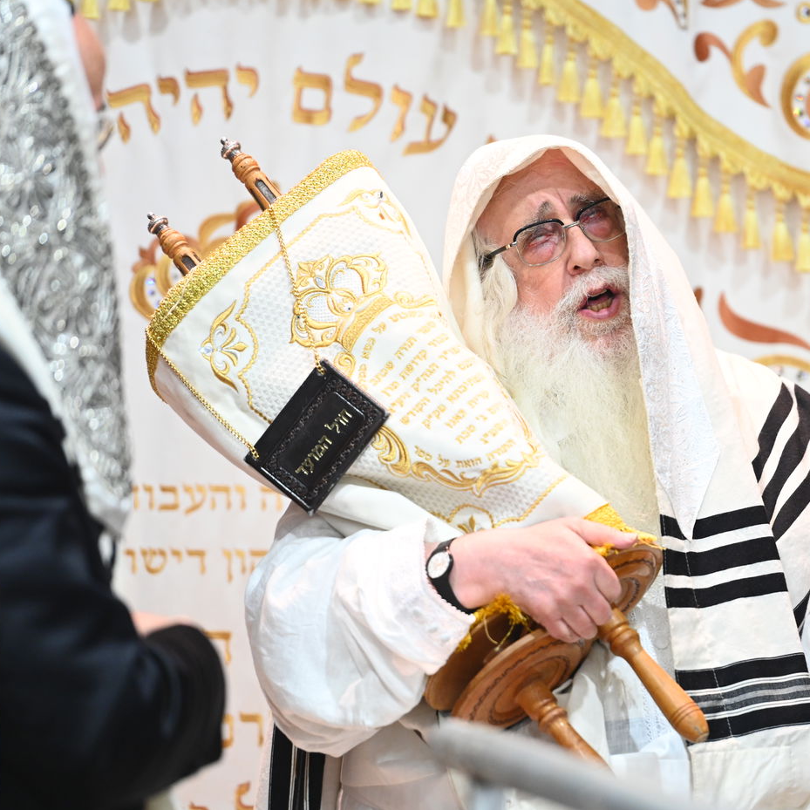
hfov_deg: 6.8
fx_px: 6777
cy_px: 405
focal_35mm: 256
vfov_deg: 6.8
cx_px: 541
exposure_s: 1/125
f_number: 4
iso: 2000
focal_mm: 200
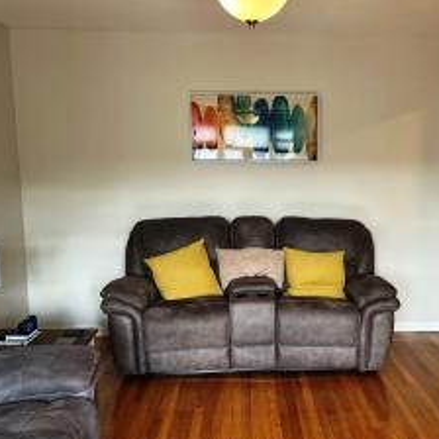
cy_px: 261
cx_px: 286
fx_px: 588
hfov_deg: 40.5
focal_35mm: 41
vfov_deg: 40.8
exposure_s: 1/60
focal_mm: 5.7
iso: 80
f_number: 1.5
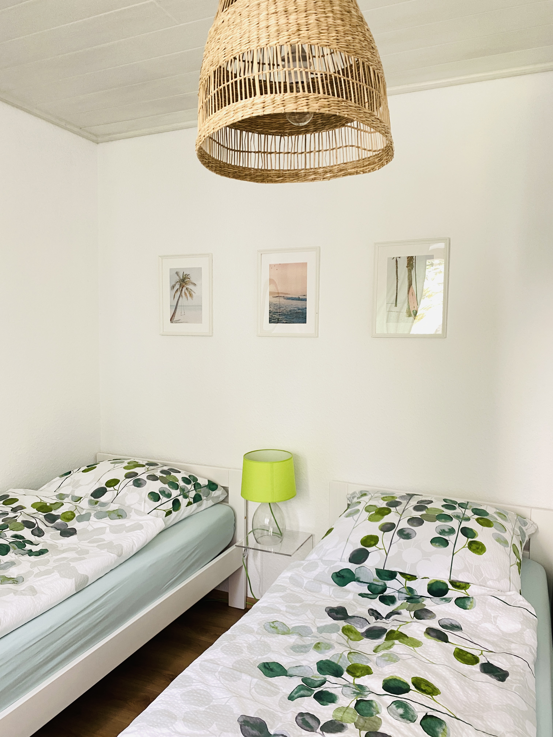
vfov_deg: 67.3
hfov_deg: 53.1
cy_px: 368
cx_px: 276
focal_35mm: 26
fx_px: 554
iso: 125
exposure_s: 1/99
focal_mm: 4.25
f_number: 1.8
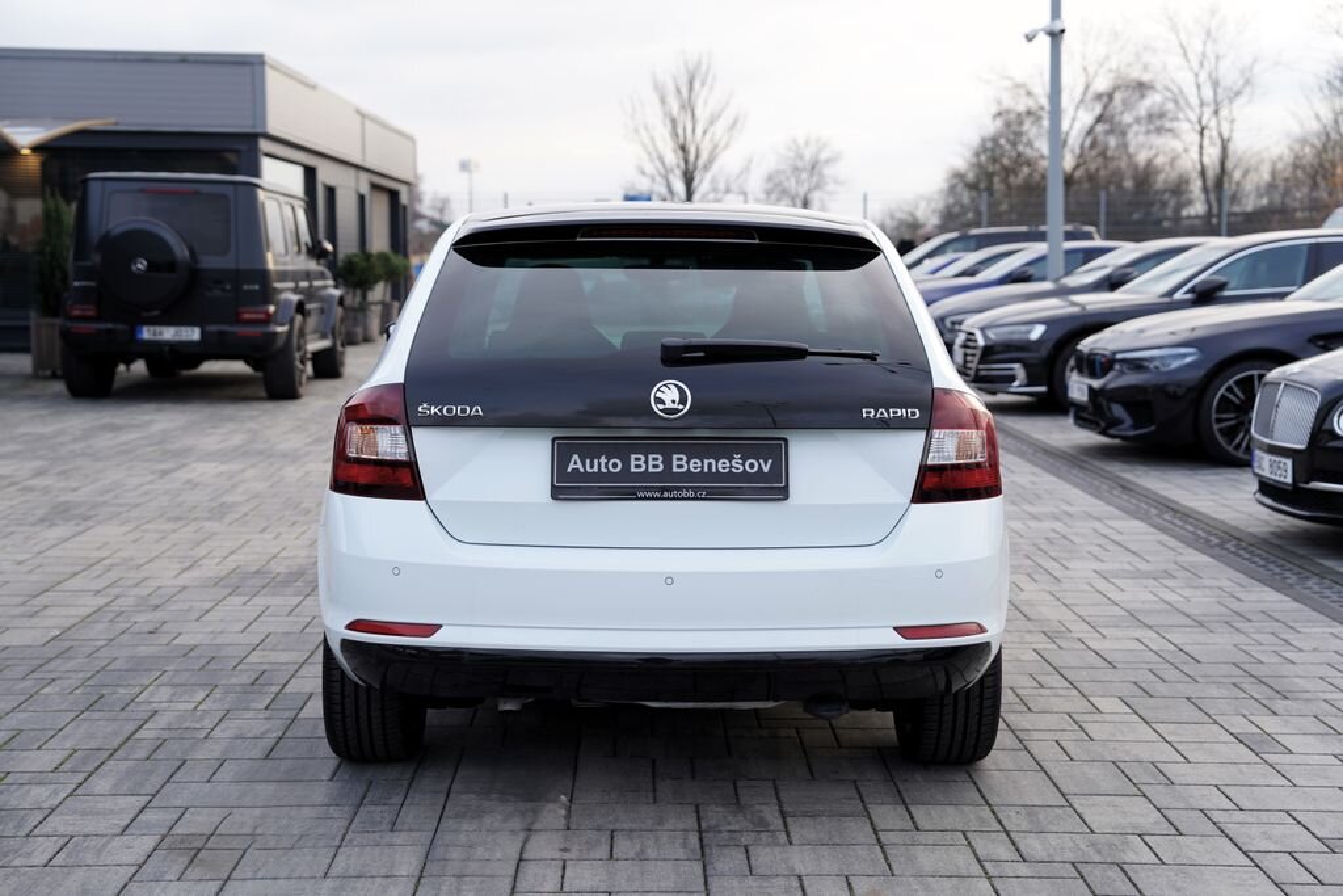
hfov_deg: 40.3
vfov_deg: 27.5
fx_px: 1828
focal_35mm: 49
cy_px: 448
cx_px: 672
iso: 100
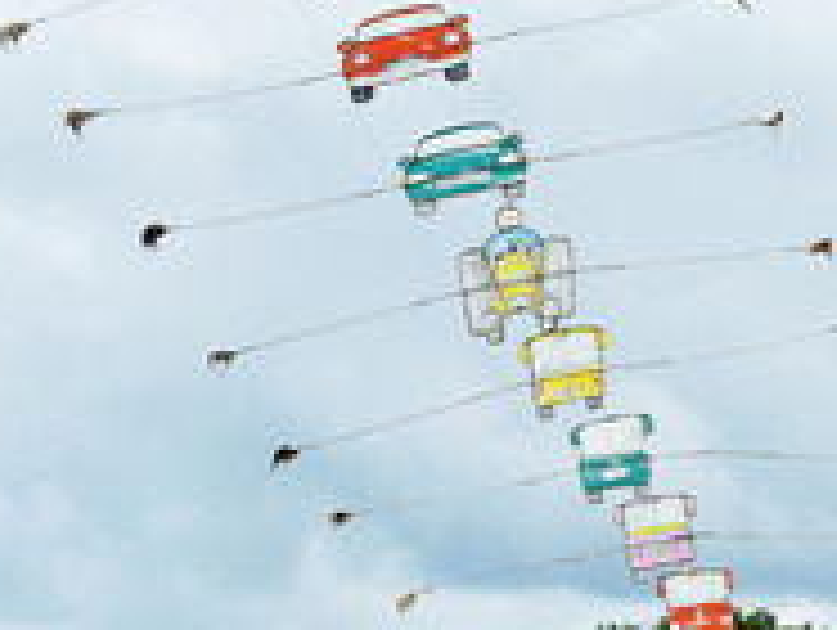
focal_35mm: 235
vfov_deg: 6.3
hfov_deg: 8.4
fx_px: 5690
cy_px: 657
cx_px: 898
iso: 500
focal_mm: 80
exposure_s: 1/4000
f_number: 6.3
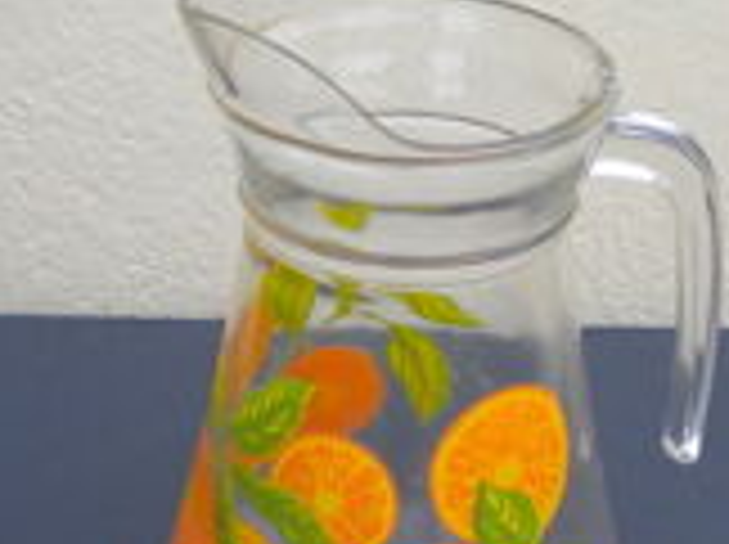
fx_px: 2187
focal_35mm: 104
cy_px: 301
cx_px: 459
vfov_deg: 14.2
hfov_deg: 18.9
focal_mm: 6.3
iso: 80
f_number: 3.1
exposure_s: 1/81
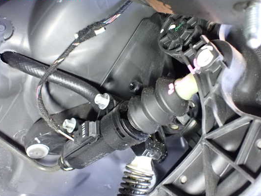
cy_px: 101
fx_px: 256
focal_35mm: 34
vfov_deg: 41.8
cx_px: 135
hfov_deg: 53.9
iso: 1600
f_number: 2.3
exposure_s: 1/30
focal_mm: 5.4
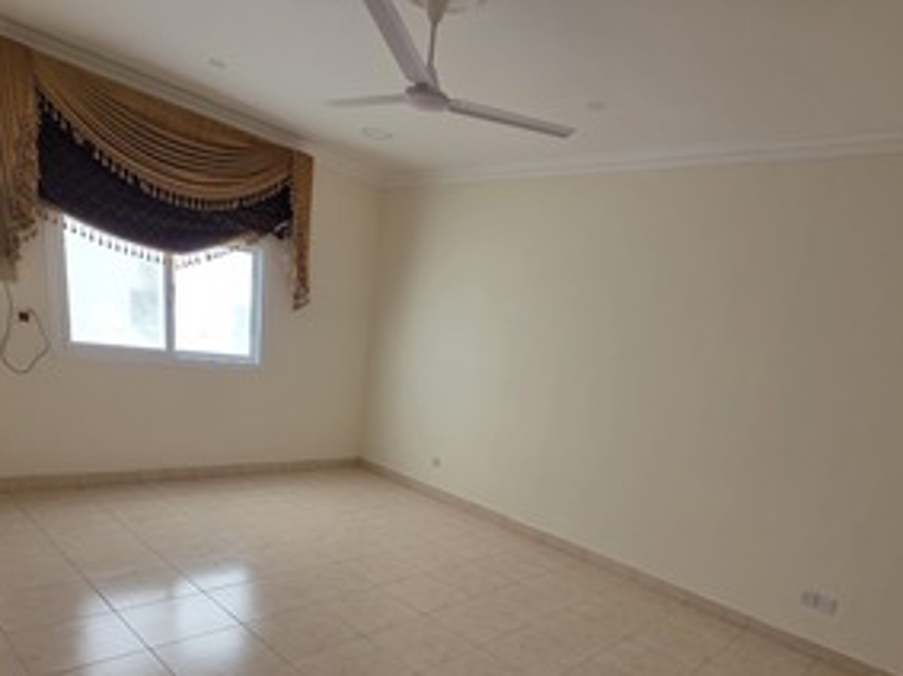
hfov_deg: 78.9
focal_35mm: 21
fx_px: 548
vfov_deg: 59.5
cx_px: 483
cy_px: 518
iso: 125
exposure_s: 1/100
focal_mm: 2.2
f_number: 1.9
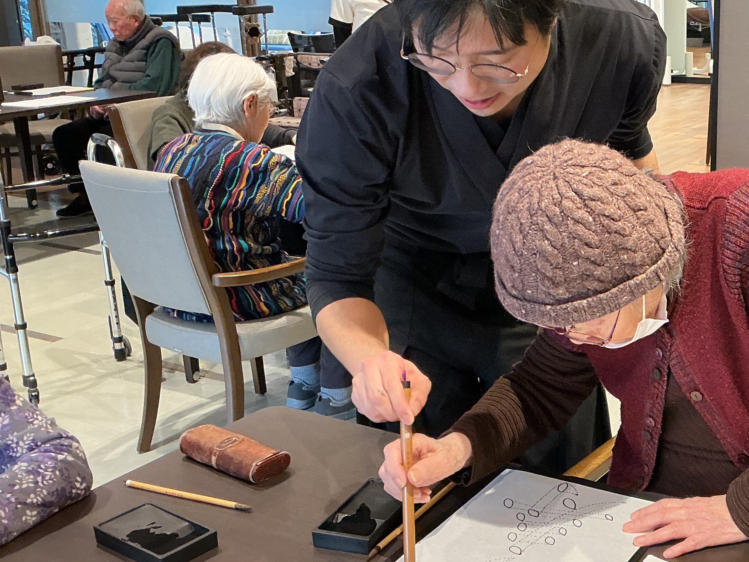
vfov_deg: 29.1
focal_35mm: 50
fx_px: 1082
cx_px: 636
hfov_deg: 36.4
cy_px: 274
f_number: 1.8
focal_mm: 3
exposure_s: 1/60
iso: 100
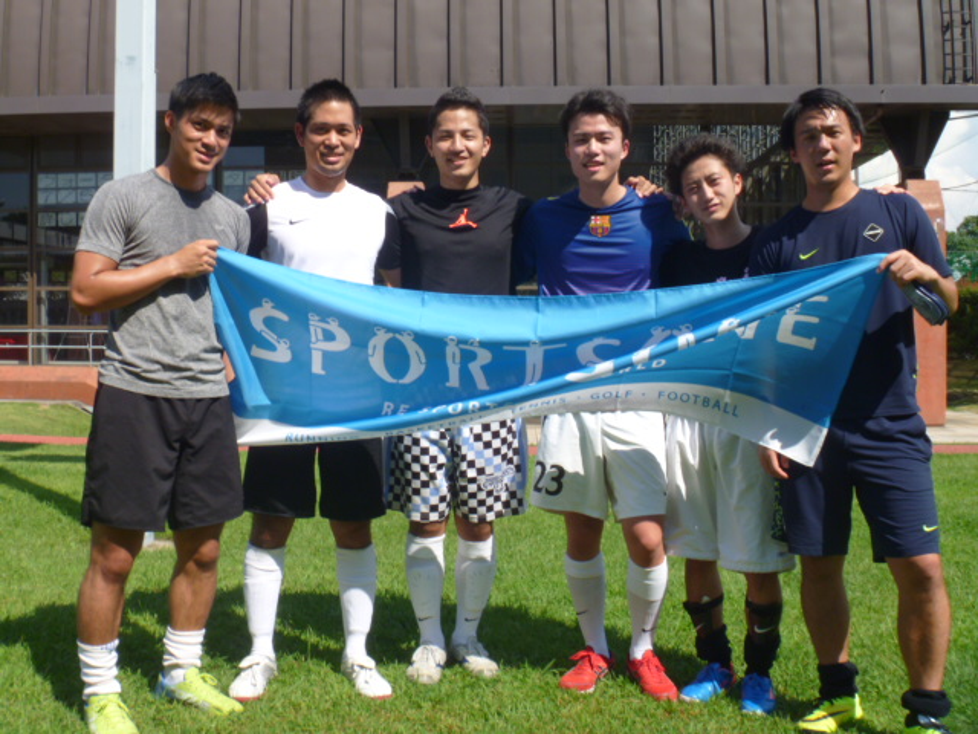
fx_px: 989
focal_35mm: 35
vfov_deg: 40.7
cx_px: 489
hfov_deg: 52.6
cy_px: 367
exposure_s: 1/200
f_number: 5.6
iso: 80
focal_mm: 6.3
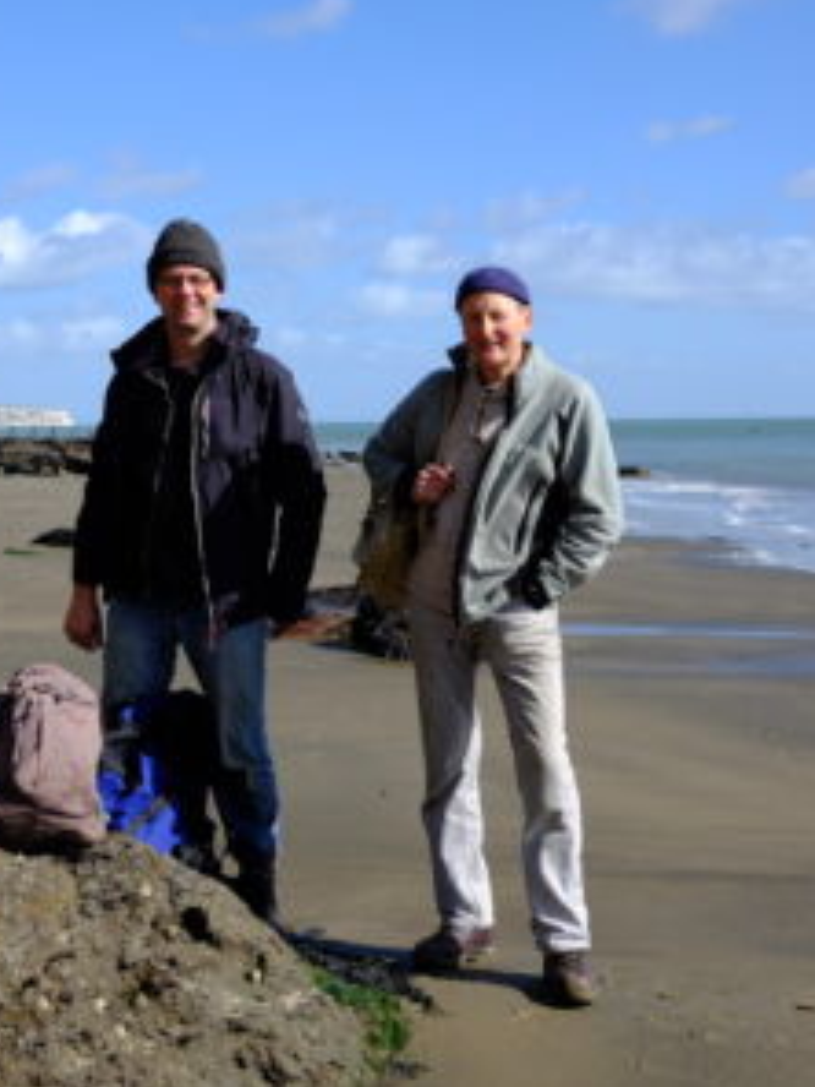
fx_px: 1884
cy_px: 544
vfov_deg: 32.2
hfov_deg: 24.2
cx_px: 242
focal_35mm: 60
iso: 200
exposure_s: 1/1100
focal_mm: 27
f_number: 5
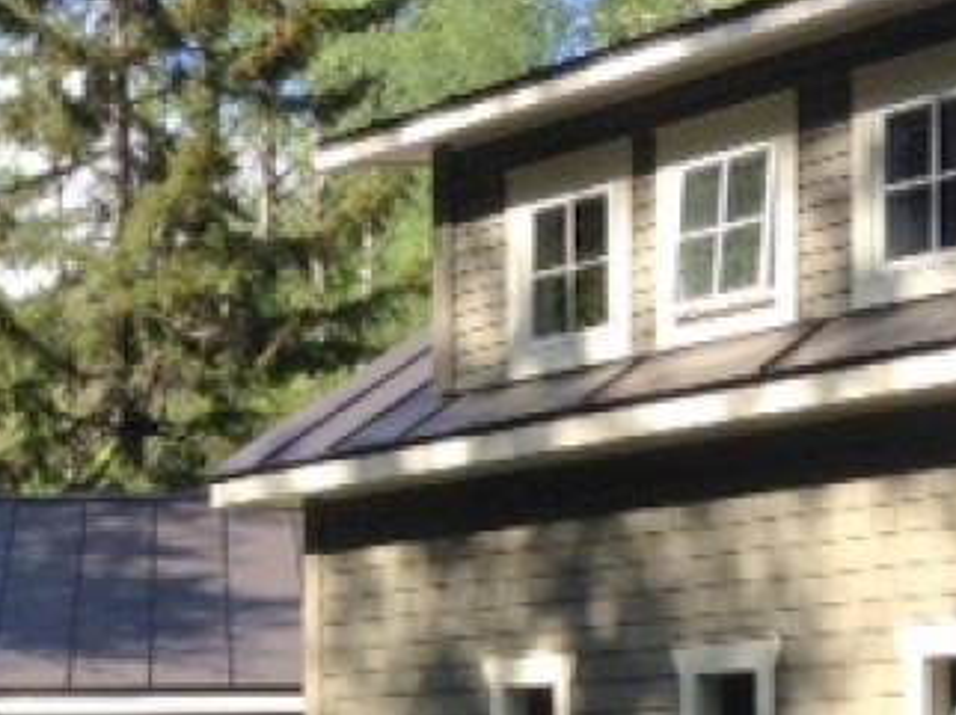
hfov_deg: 18.5
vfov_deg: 13.8
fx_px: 2898
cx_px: 181
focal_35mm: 105
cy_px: 792
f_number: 2.4
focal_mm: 4.12
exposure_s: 1/616
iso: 50
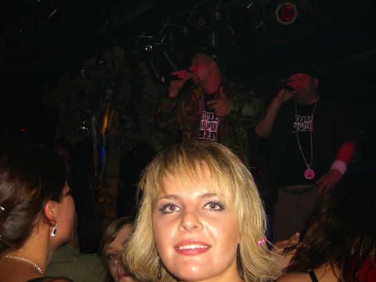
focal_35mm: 38
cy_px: 141
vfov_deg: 37.7
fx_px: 413
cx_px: 188
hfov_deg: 49.0
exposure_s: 1/60
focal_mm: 7.9
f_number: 2.8
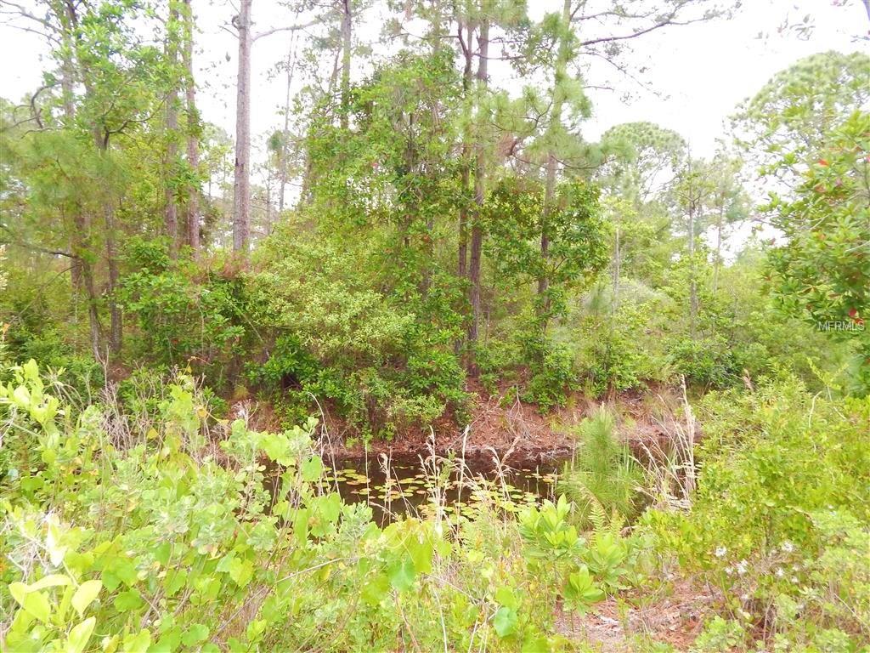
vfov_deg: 58.9
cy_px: 326
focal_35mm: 23
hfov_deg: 73.9
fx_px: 578
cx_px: 435
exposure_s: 1/80
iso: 125
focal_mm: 4
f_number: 3
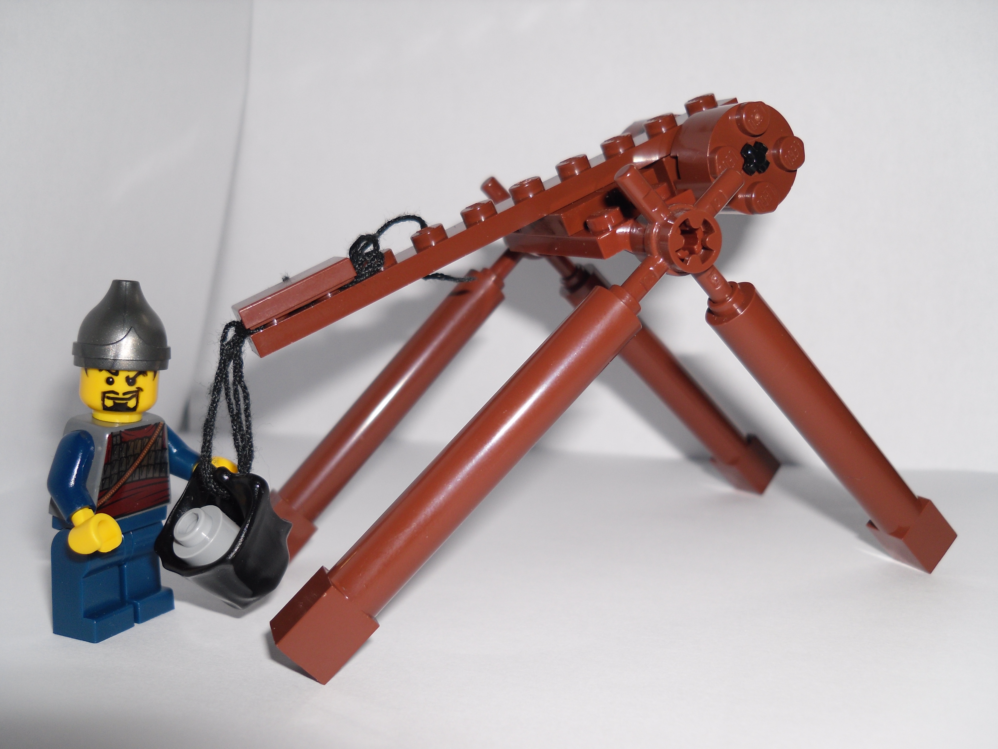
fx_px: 980
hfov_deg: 54.0
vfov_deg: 41.8
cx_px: 499
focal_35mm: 34
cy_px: 374
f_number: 8.1
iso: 80
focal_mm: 6
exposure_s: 1/45
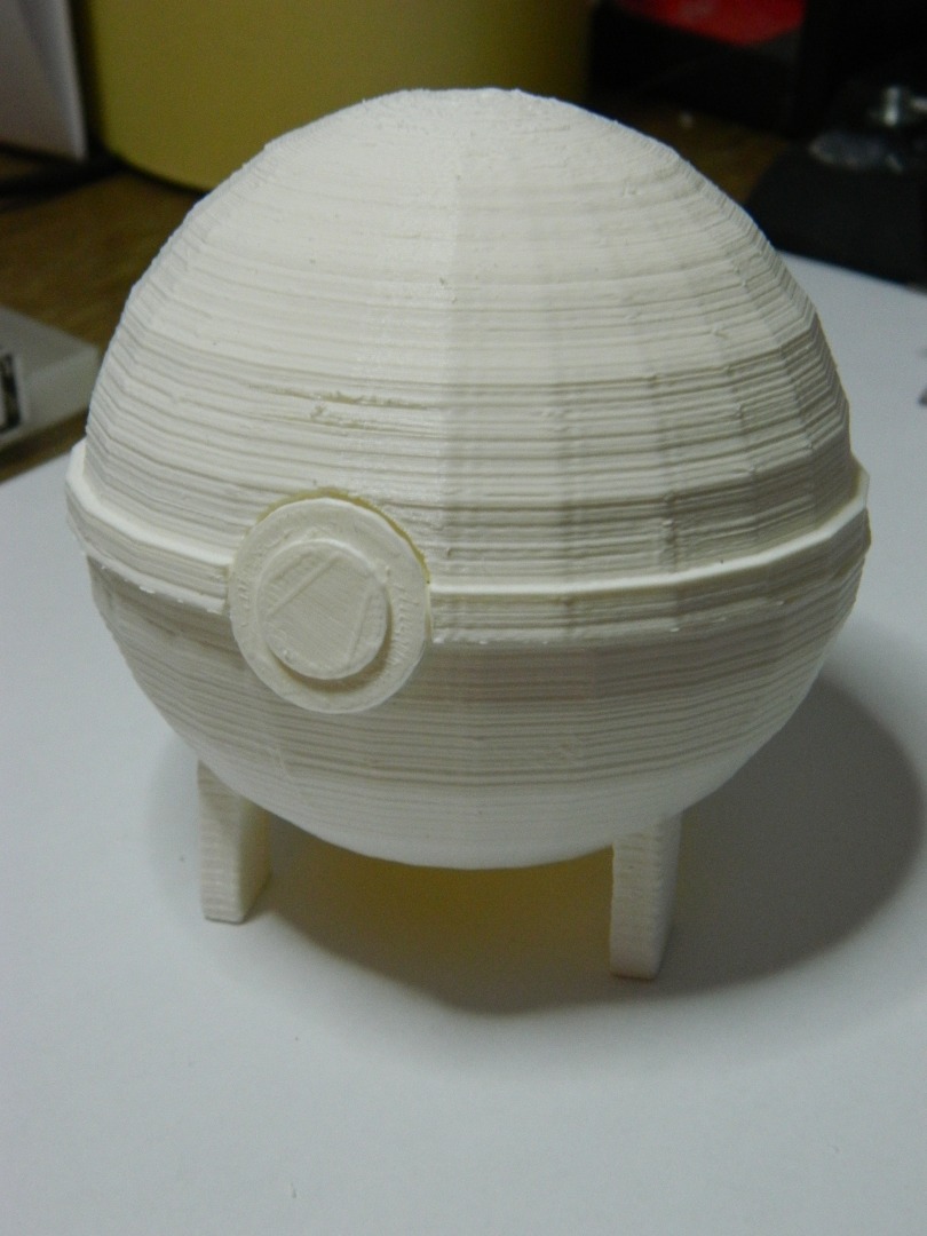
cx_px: 464
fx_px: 2499
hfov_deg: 21.0
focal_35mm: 70
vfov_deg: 27.8
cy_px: 618
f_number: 4
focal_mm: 12.6
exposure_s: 1/50
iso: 320
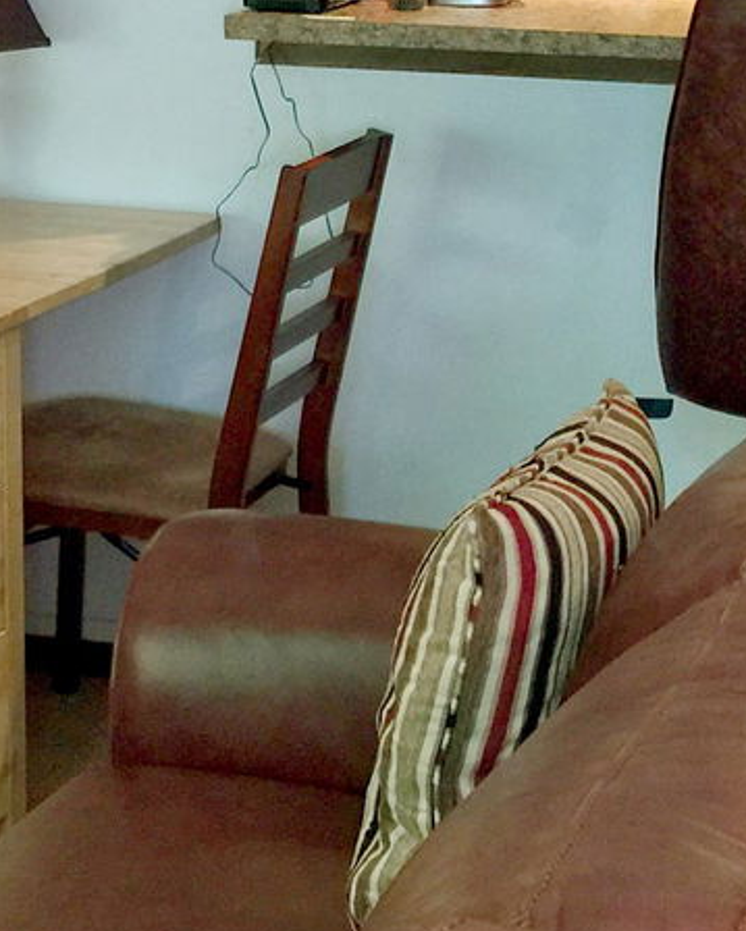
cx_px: 590
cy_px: 96
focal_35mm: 101
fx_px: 2785
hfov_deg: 15.2
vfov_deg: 18.7
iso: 80
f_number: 2.2
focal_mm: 4.15
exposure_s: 1/15
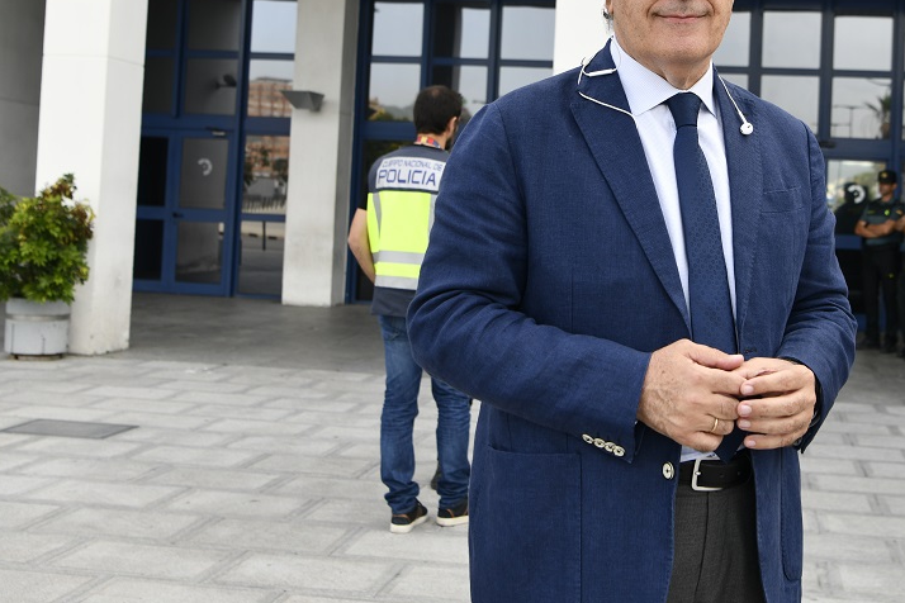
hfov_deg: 39.8
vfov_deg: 27.3
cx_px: 617
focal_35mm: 49
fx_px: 1232
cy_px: 186
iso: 140
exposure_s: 1/320
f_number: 4.5
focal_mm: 28
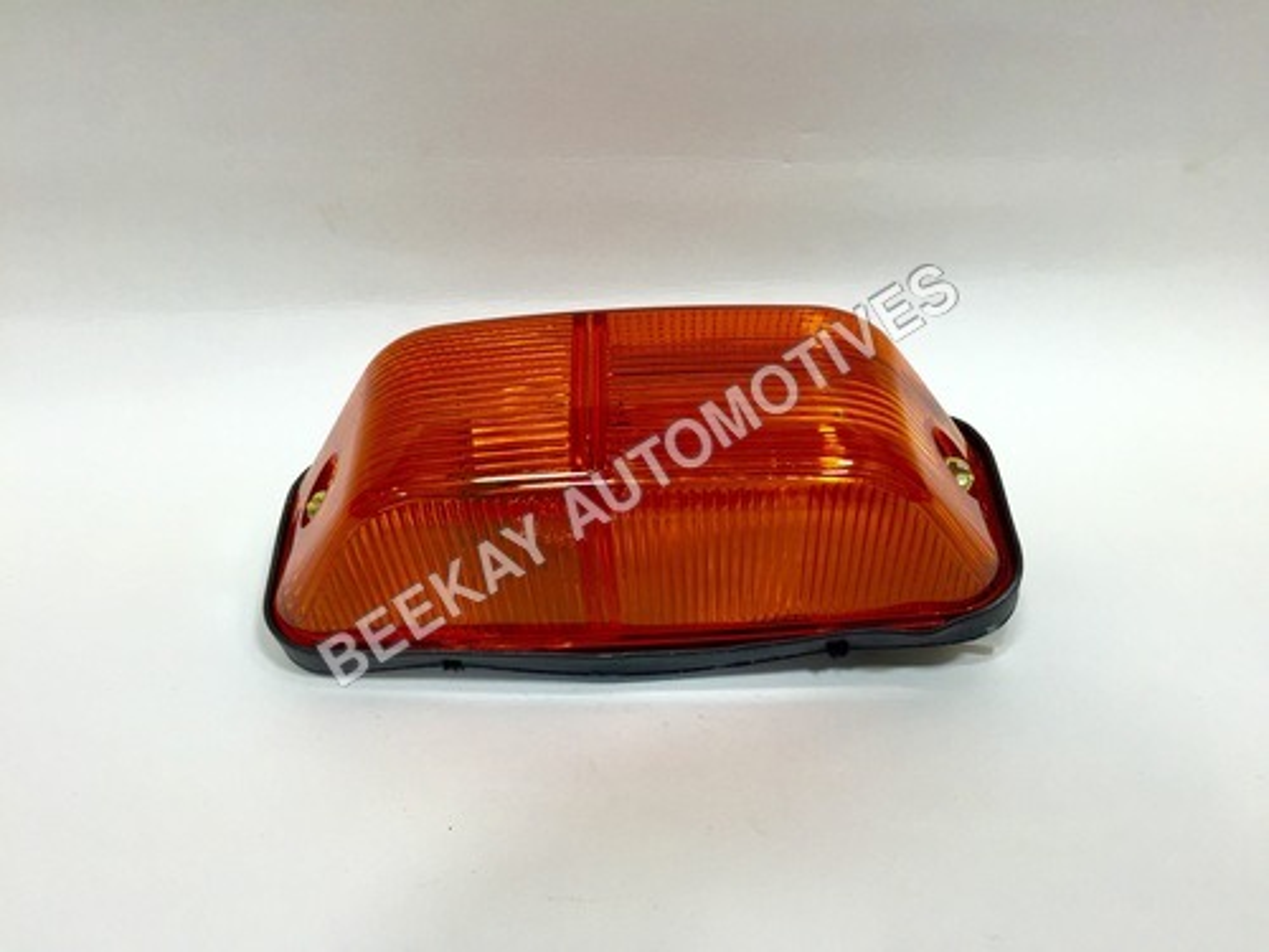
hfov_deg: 61.7
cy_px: 476
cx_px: 634
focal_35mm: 29
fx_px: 1063
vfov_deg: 48.2
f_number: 2.2
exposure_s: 1/30
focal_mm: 4.15
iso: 40
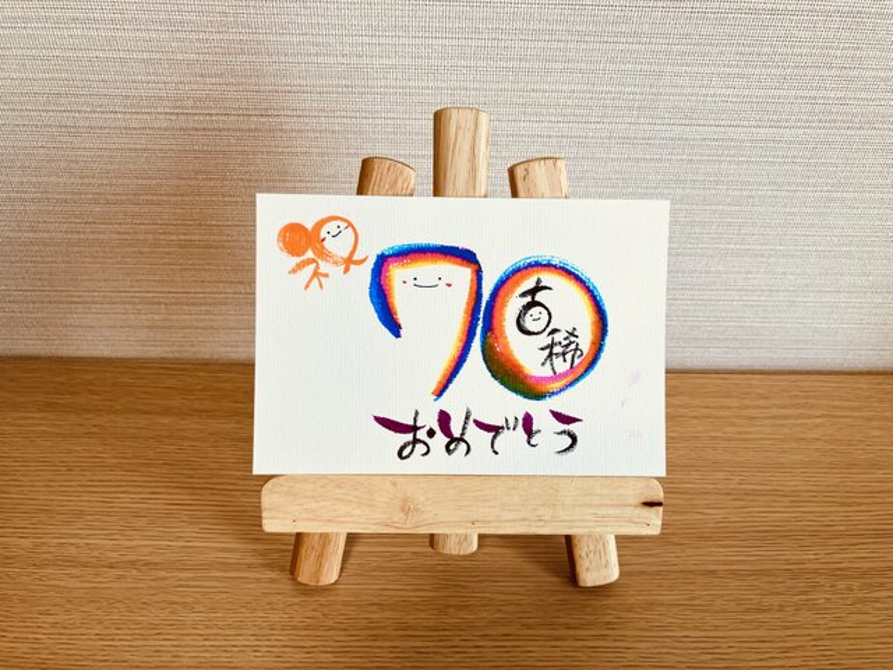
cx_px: 446
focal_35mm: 28
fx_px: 722
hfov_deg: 63.4
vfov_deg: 49.7
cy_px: 335
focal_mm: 3.99
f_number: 1.8
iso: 64
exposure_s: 1/104
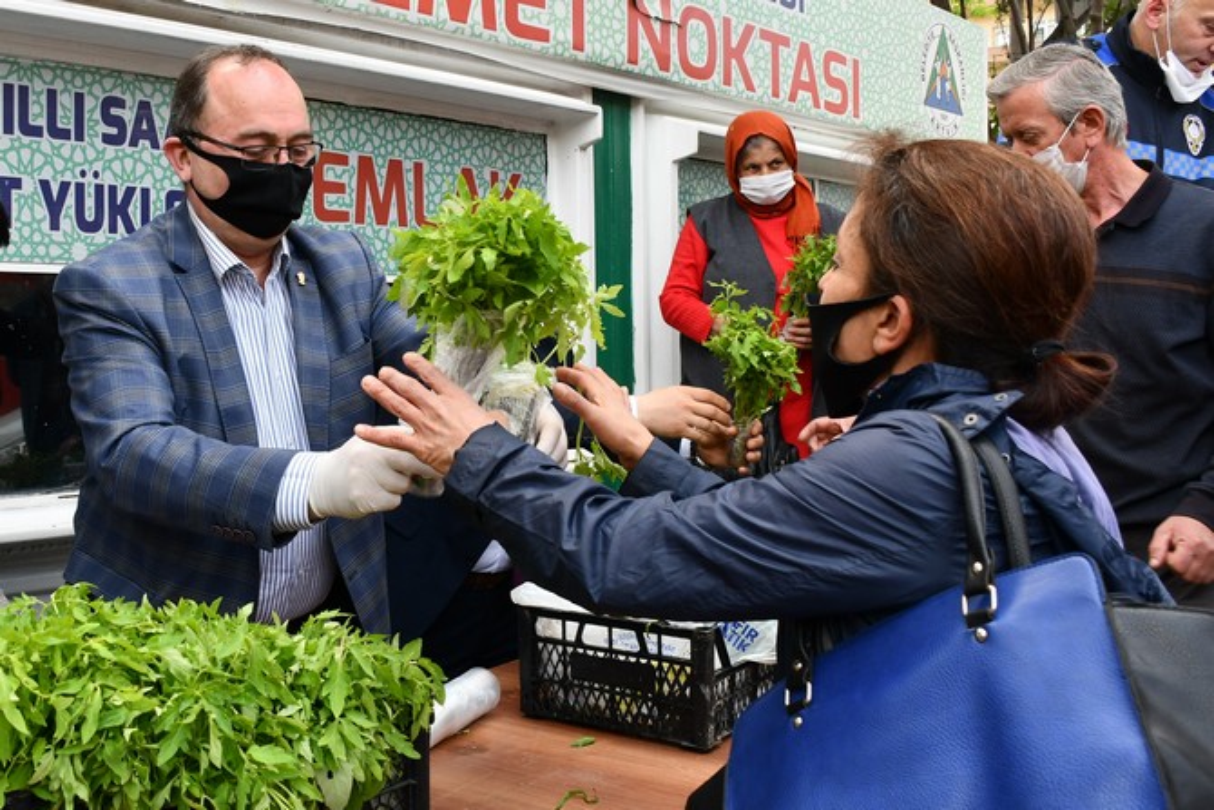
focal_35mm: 27
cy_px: 405
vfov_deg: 48.0
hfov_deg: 67.4
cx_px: 607
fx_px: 911
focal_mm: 18
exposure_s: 1/250
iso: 280
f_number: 5.6
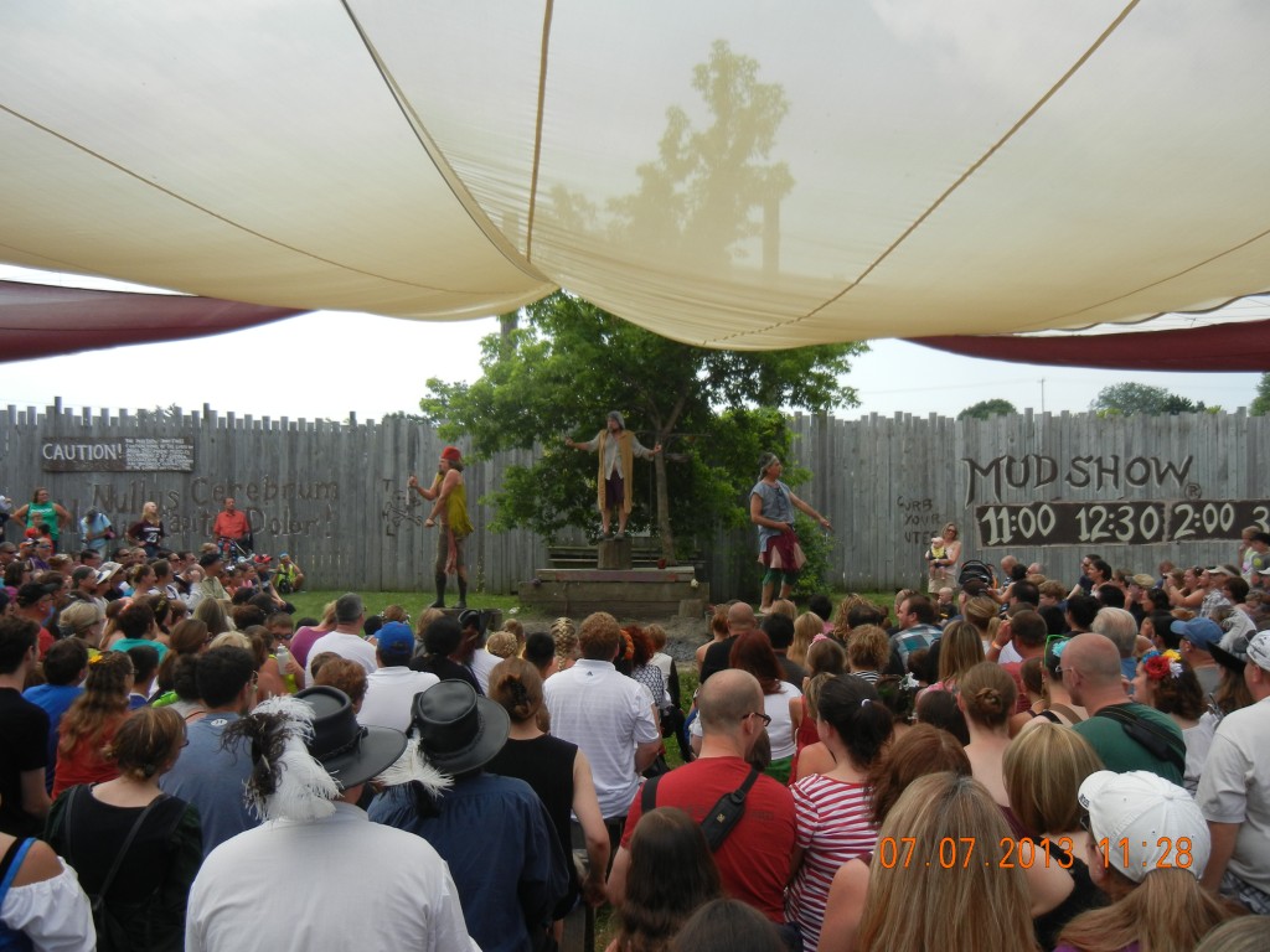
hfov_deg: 54.0
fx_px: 1247
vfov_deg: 41.8
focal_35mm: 34
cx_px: 635
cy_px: 476
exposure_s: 1/256
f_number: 7.2
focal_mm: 6.2
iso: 160
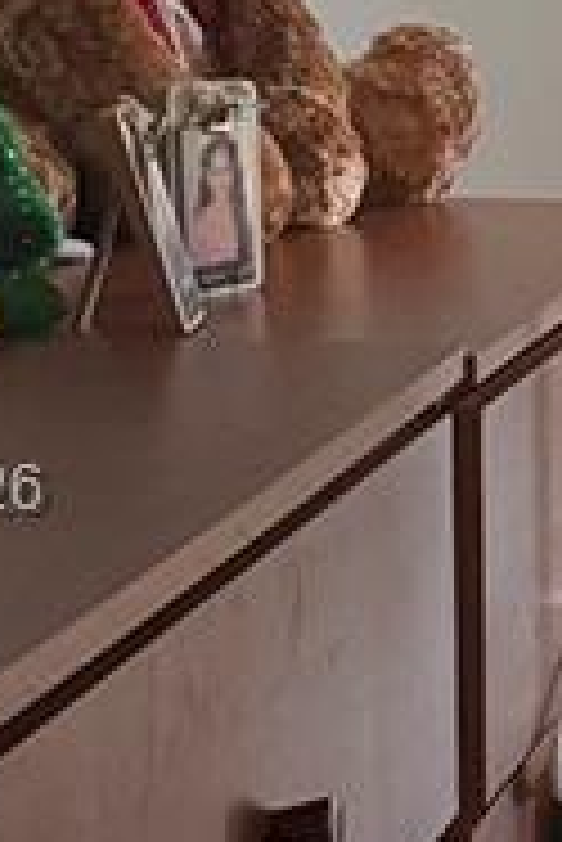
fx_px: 3739
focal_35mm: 160
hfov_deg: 8.1
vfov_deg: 12.8
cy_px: 495
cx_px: 1236
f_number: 1.78
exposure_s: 1/60
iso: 800
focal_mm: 6.76
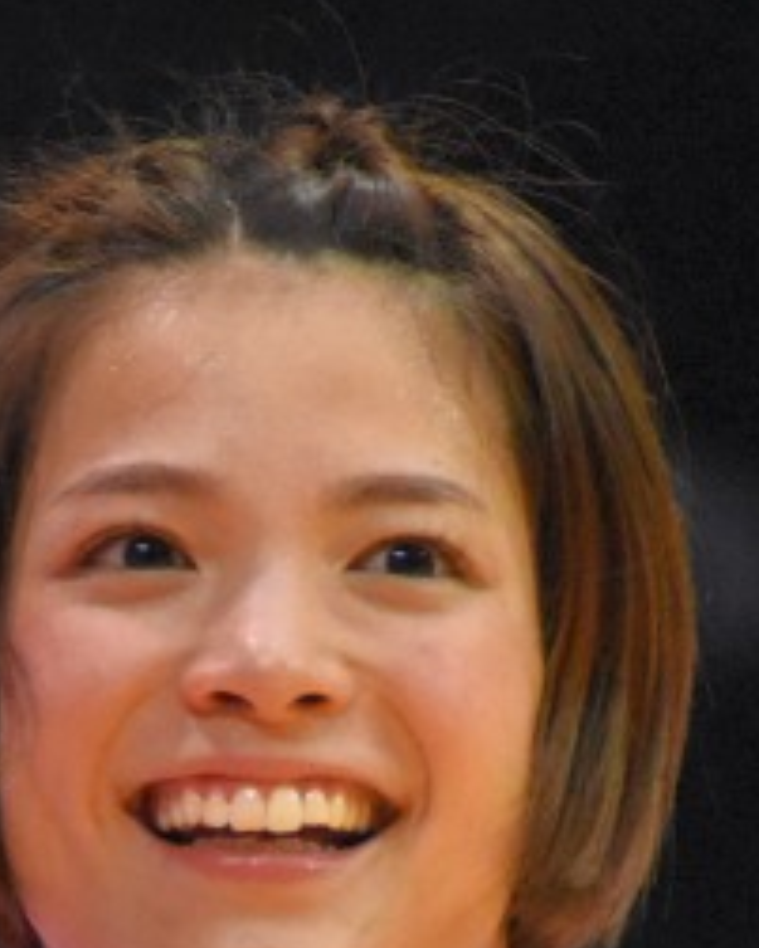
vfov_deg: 1.1
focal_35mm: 1725
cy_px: 1116
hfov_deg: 0.9
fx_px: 48407
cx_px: 227
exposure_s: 1/640
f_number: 7.1
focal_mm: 300
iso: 6400
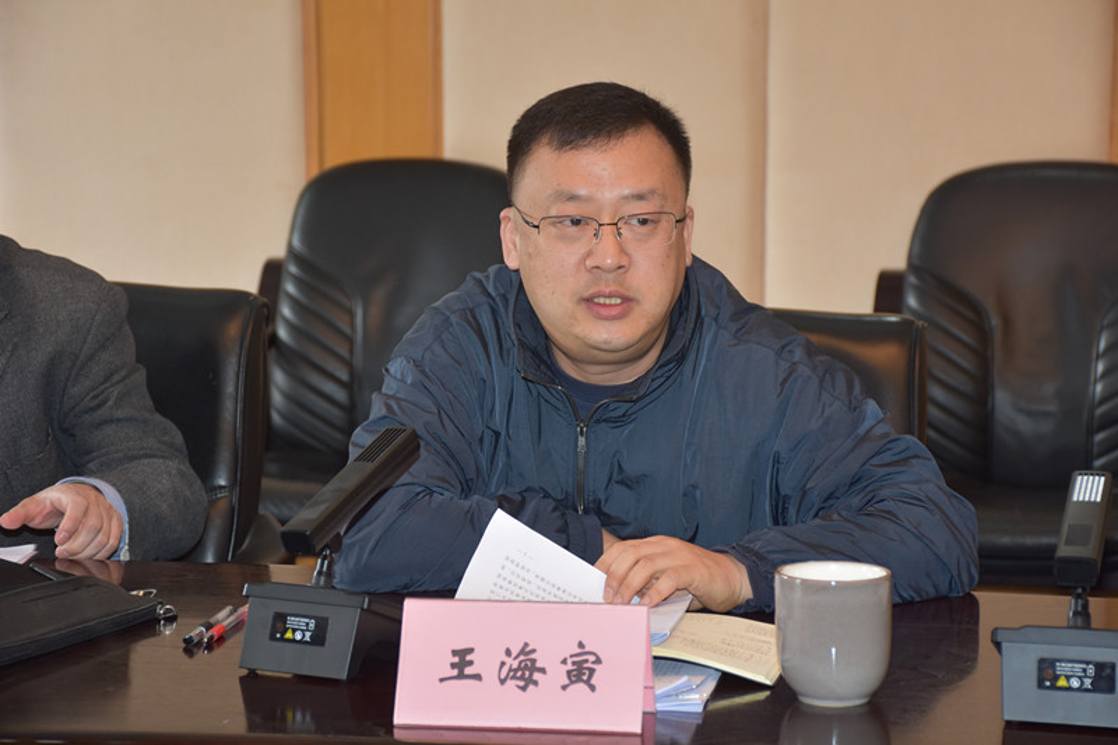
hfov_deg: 18.2
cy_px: 372
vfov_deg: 12.2
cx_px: 559
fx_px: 3493
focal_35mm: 112
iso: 640
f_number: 5
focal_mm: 75
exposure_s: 1/60
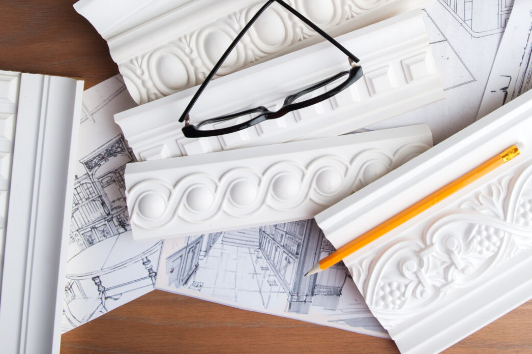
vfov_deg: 27.7
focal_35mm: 47
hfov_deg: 41.7
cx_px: 327
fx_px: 694
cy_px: 42
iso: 200
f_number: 10
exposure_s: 1/200
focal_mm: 24
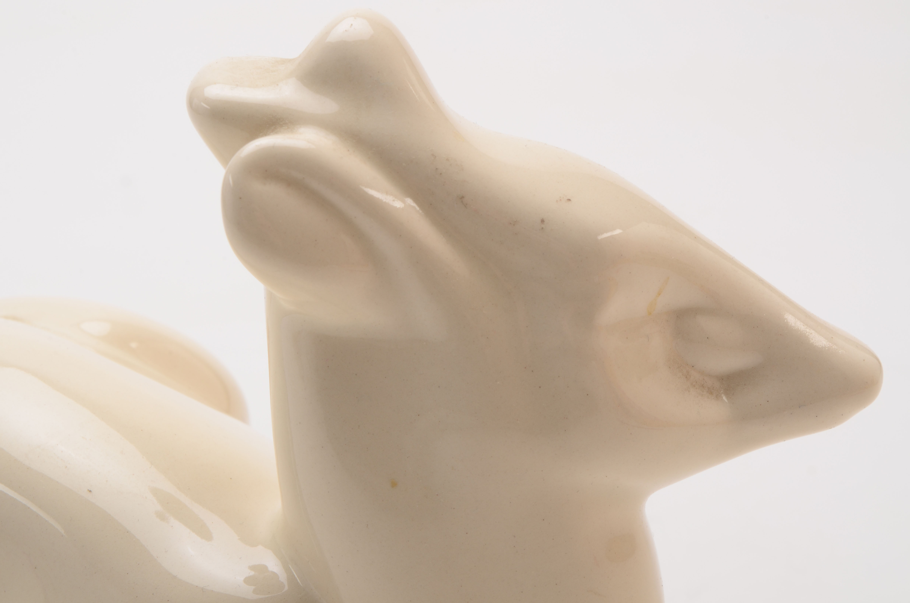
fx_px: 2081
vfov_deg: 16.5
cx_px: 455
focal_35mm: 82
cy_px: 302
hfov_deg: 24.7
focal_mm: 55
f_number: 25
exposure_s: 1/160
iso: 100
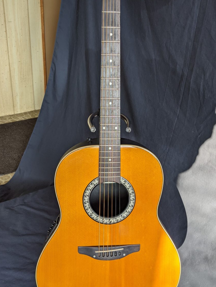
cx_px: 105
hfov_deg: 38.7
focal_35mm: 37
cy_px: 120
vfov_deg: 49.9
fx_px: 308
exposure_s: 1/163
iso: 64
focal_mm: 4.38
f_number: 1.73
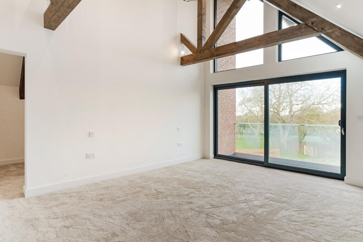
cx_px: 182
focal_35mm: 18
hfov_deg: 90.0
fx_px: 182
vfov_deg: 67.4
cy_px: 121
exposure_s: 1/40
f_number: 8
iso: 400
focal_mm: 18
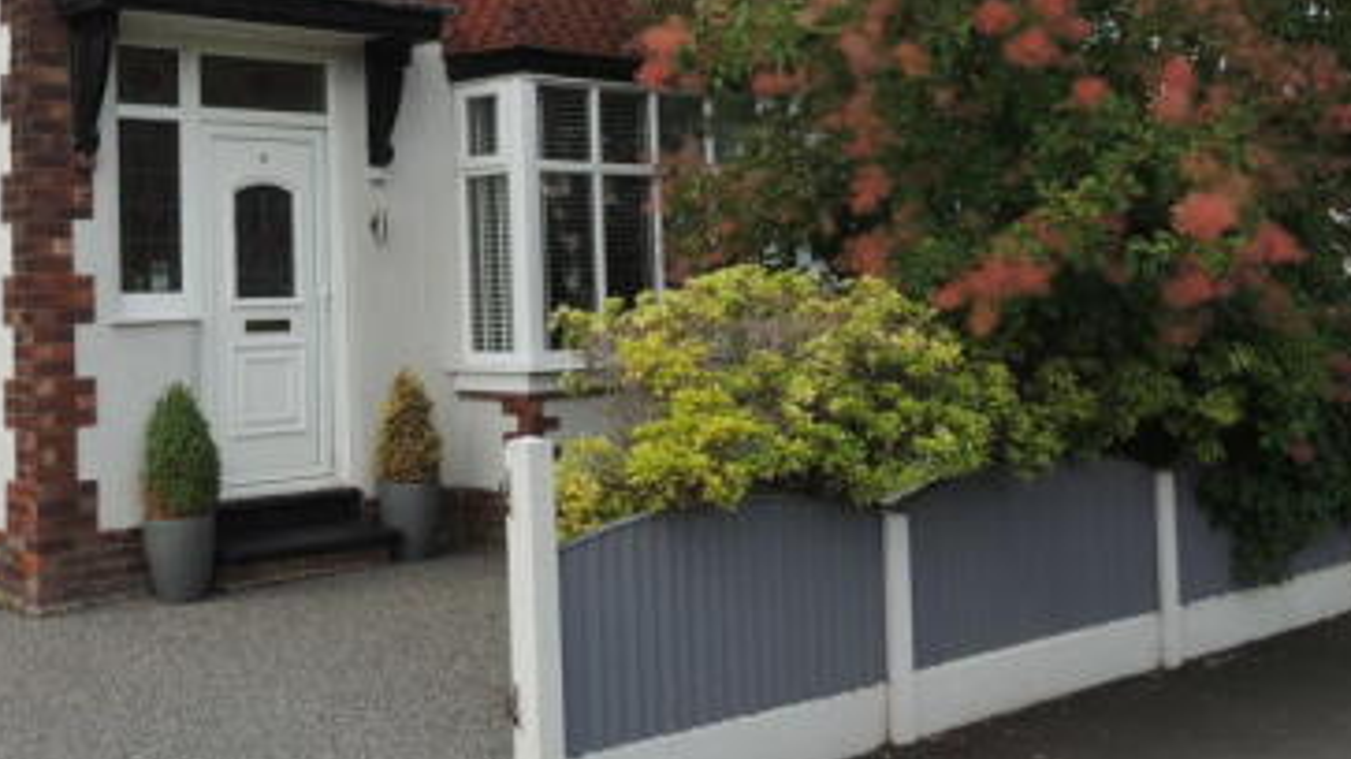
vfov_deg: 27.9
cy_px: 173
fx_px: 1504
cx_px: 318
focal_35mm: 42
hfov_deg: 46.4
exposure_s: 1/500
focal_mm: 4.3
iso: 100
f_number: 3
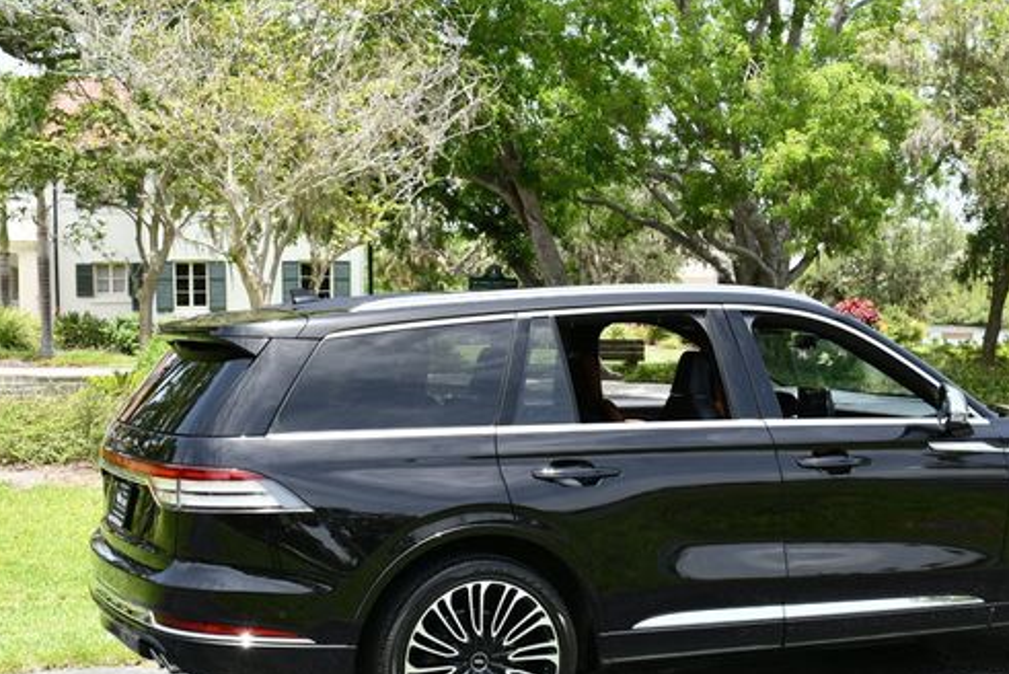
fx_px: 1683
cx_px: 625
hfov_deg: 33.2
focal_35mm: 60
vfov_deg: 22.6
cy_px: 384
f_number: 7.1
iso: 200
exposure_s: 1/250
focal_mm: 23
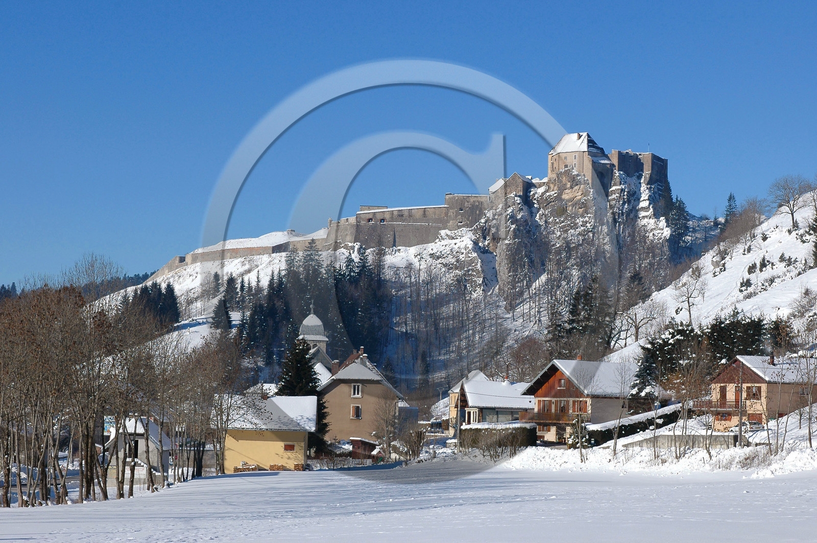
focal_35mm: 84
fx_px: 1904
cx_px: 408
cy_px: 272
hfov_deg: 24.2
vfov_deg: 16.2
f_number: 11
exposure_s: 1/500
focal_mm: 56
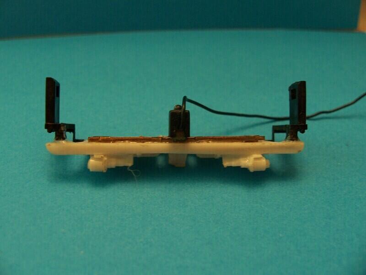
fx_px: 370
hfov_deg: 52.6
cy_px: 138
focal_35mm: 35
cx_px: 183
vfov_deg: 40.7
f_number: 2.8
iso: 140
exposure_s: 1/8
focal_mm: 6
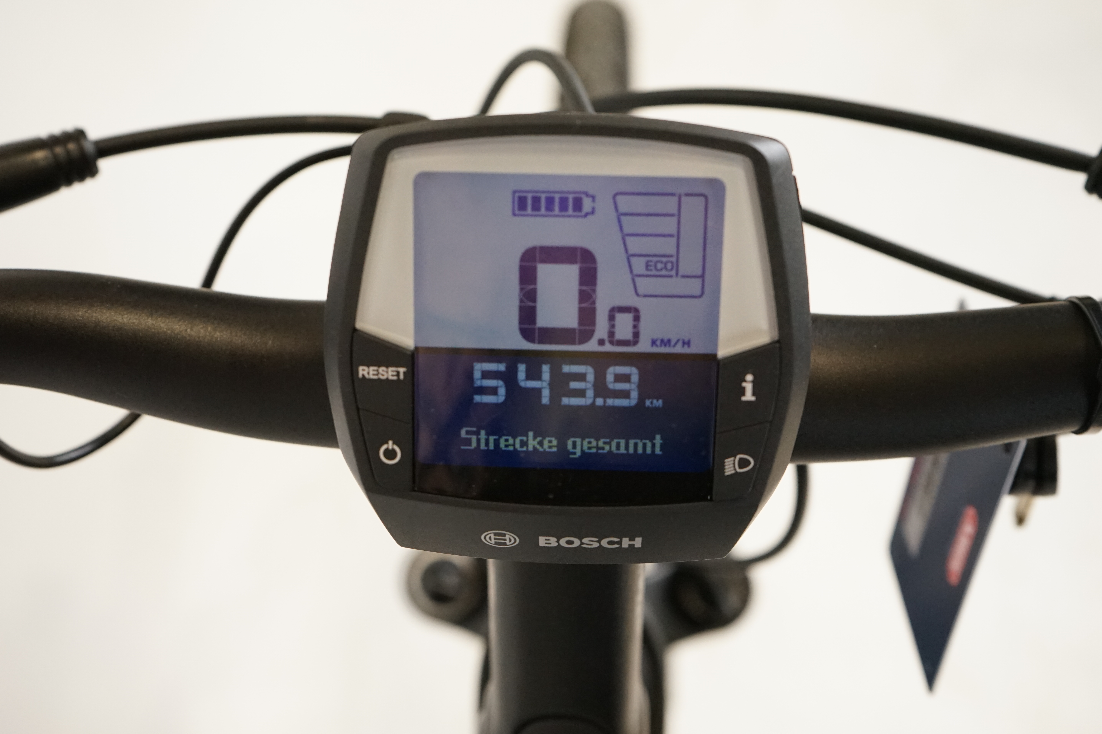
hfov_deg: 42.7
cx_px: 529
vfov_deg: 29.2
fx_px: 1408
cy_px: 376
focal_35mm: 46
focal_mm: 44
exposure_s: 1/200
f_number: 6.3
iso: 3200
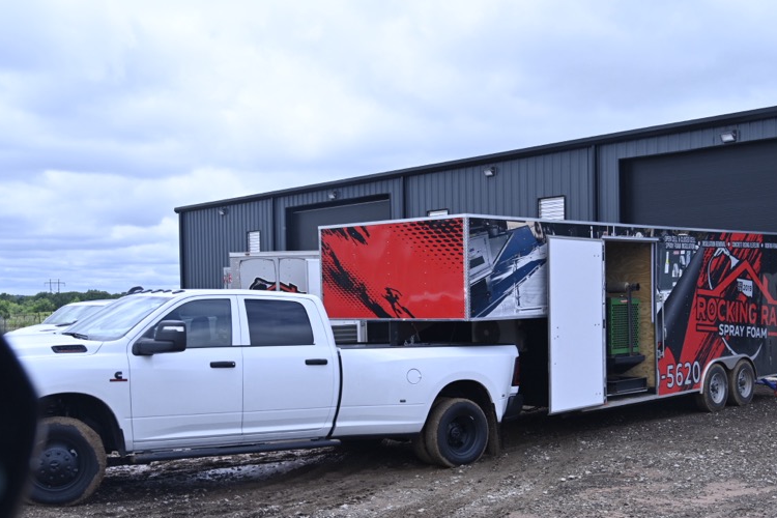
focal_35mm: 48
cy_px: 340
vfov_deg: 27.9
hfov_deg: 40.7
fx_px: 1036
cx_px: 500
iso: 80
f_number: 4
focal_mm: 30
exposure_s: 1/800
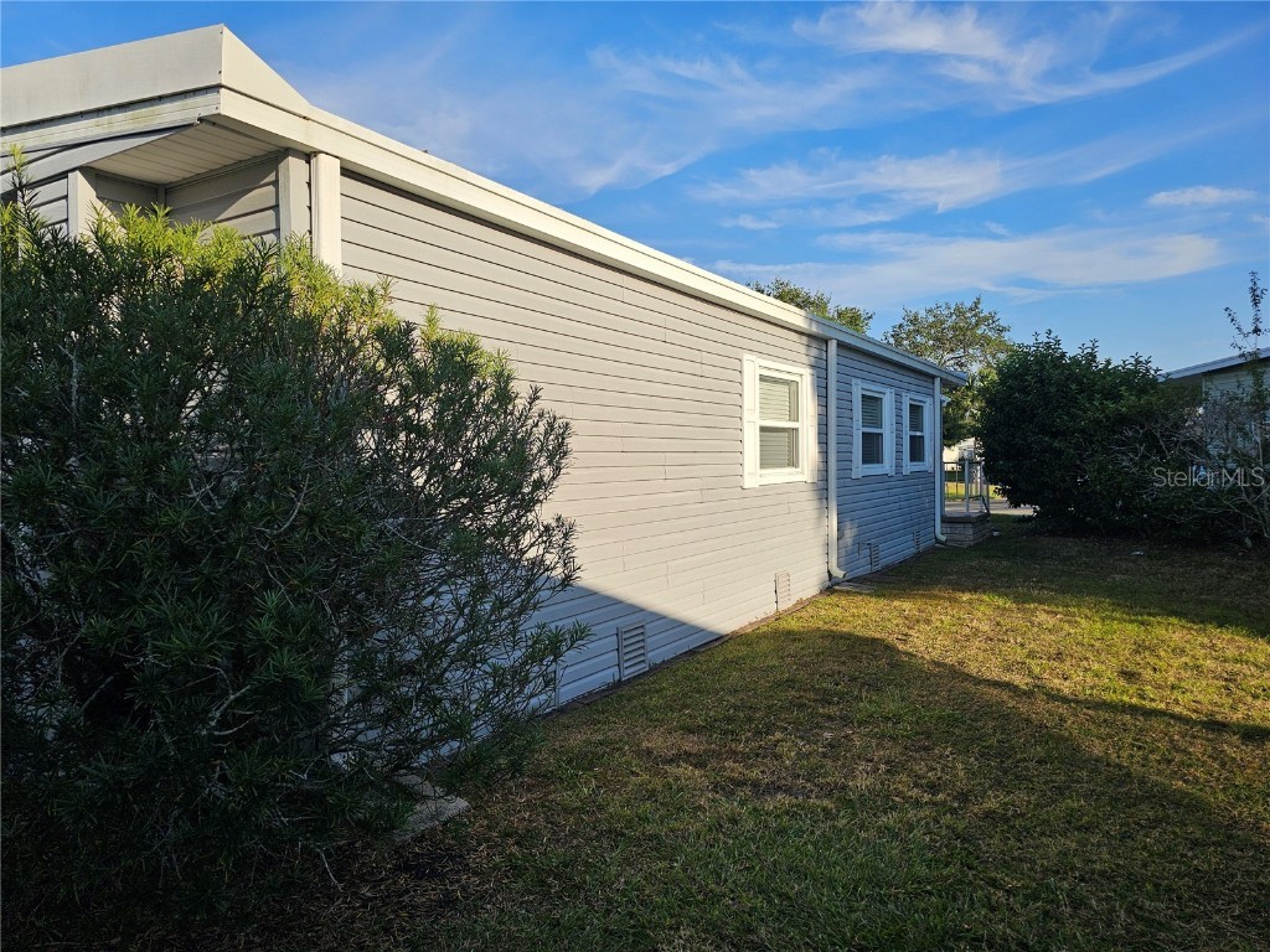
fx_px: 844
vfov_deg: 58.9
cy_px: 476
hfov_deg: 73.9
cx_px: 635
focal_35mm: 23
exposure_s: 1/611
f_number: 1.7
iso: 10
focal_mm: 6.3
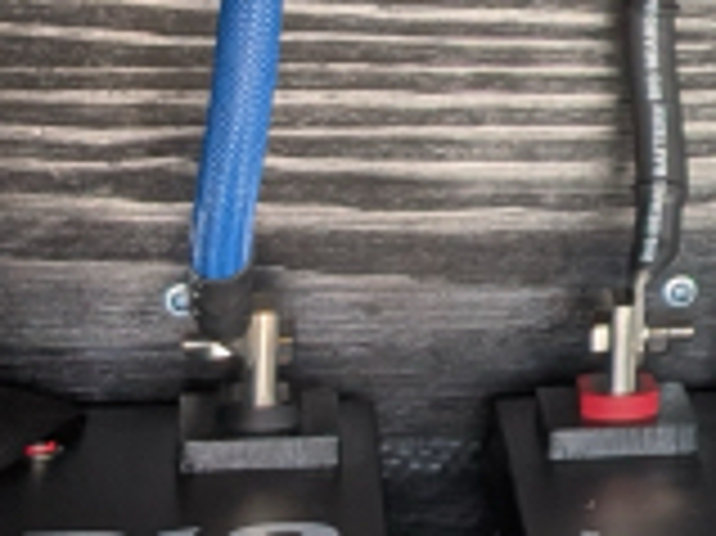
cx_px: 1720
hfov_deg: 11.0
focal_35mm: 151
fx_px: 3121
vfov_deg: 9.7
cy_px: -83
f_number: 1.68
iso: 167
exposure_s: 1/242
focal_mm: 6.9
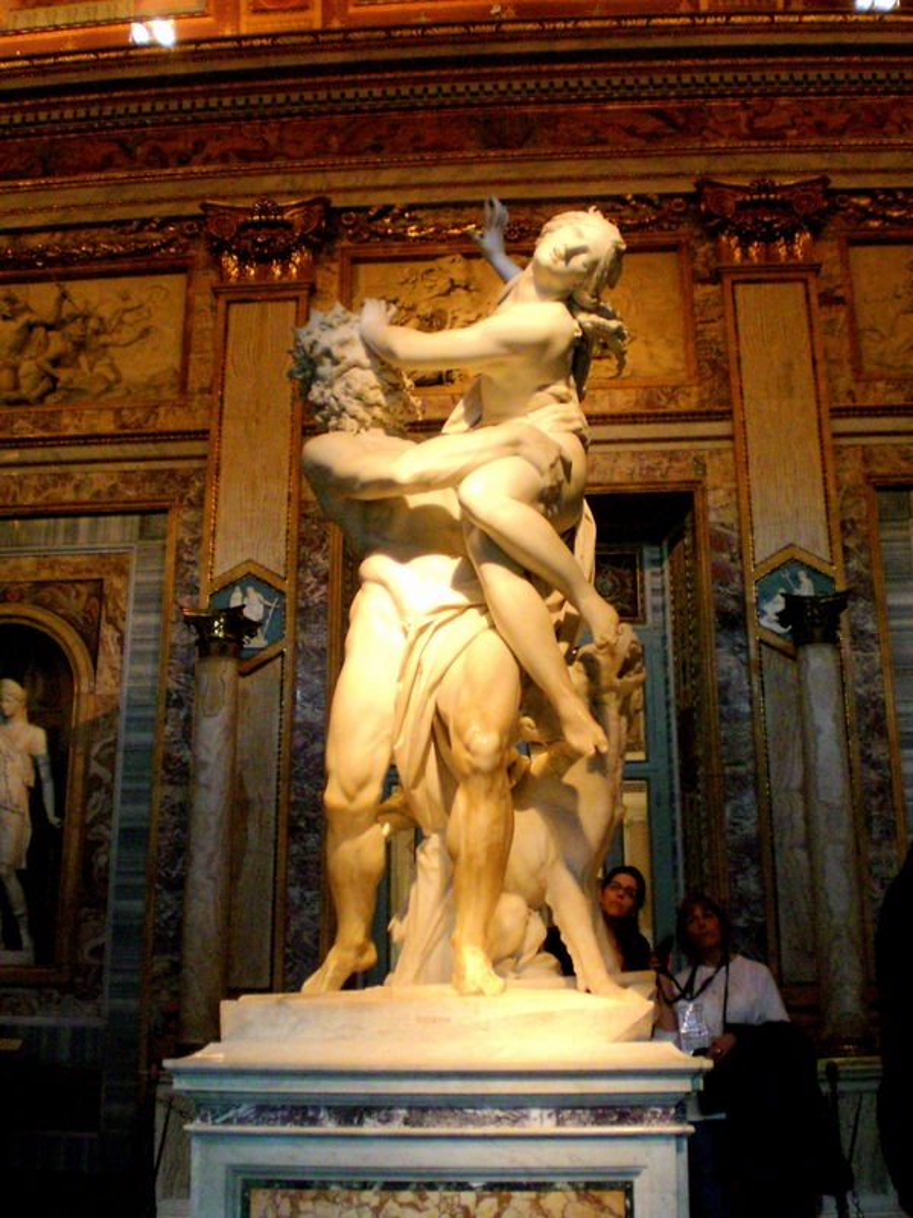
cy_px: 609
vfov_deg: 49.0
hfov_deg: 37.7
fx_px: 1336
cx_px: 456
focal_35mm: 38
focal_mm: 6.3
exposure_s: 1/80
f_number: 3.1
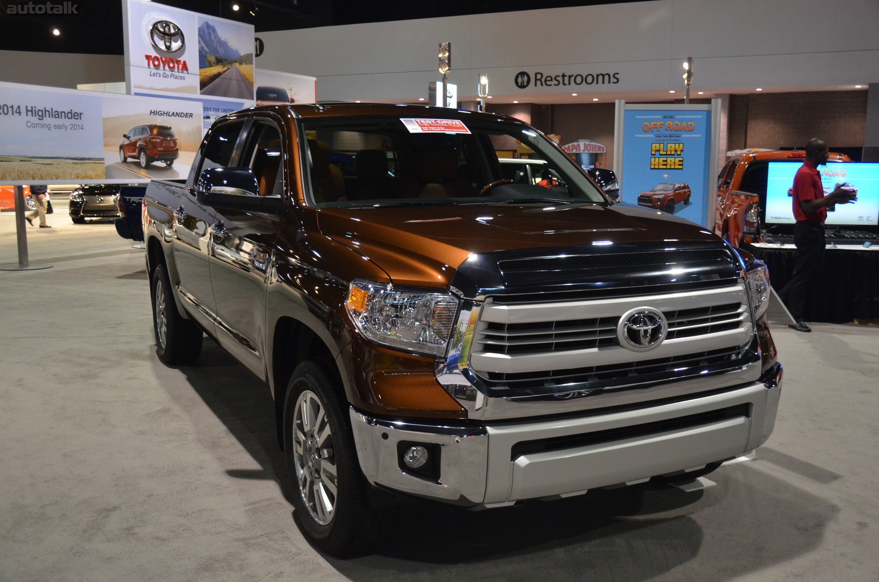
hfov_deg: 53.2
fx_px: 877
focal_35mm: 36
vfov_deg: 36.7
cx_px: 440
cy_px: 291
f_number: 3.8
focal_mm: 24
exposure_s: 1/100
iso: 1600
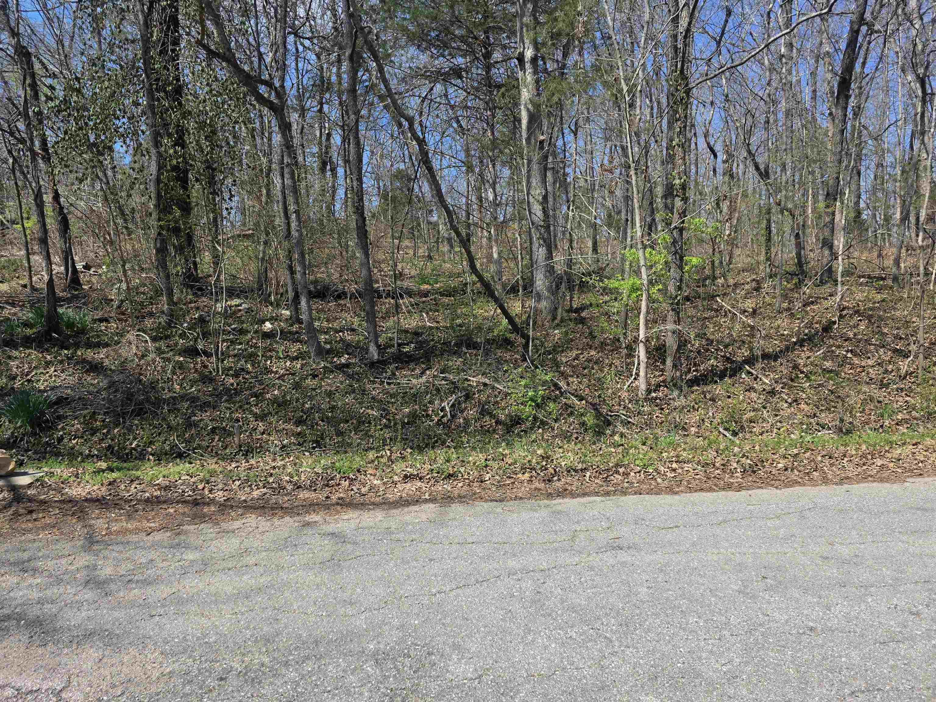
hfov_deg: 73.9
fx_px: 622
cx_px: 468
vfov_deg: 58.9
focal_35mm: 23
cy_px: 351
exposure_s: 1/3009
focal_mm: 6.3
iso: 80
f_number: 1.7
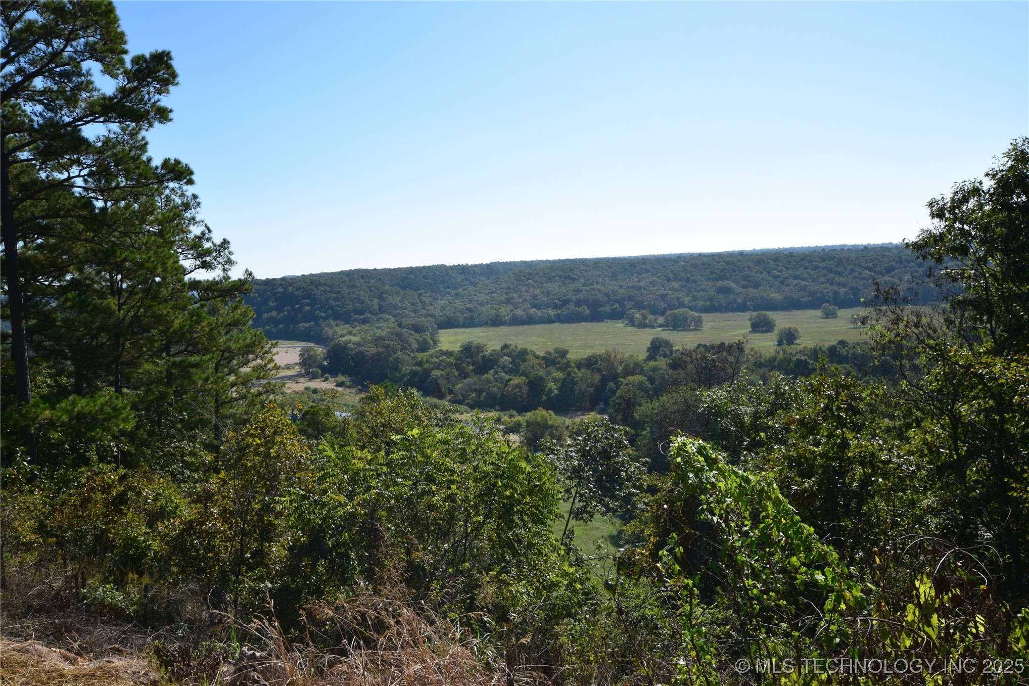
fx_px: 857
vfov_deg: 43.6
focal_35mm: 30
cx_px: 514
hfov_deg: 61.9
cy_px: 343
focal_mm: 20
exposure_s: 1/500
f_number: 11
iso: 400
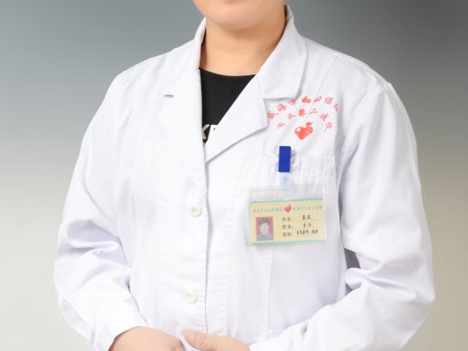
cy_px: 130
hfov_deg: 21.8
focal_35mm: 90
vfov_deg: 16.4
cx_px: 234
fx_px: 1217
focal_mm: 62
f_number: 13
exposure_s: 1/160
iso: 200
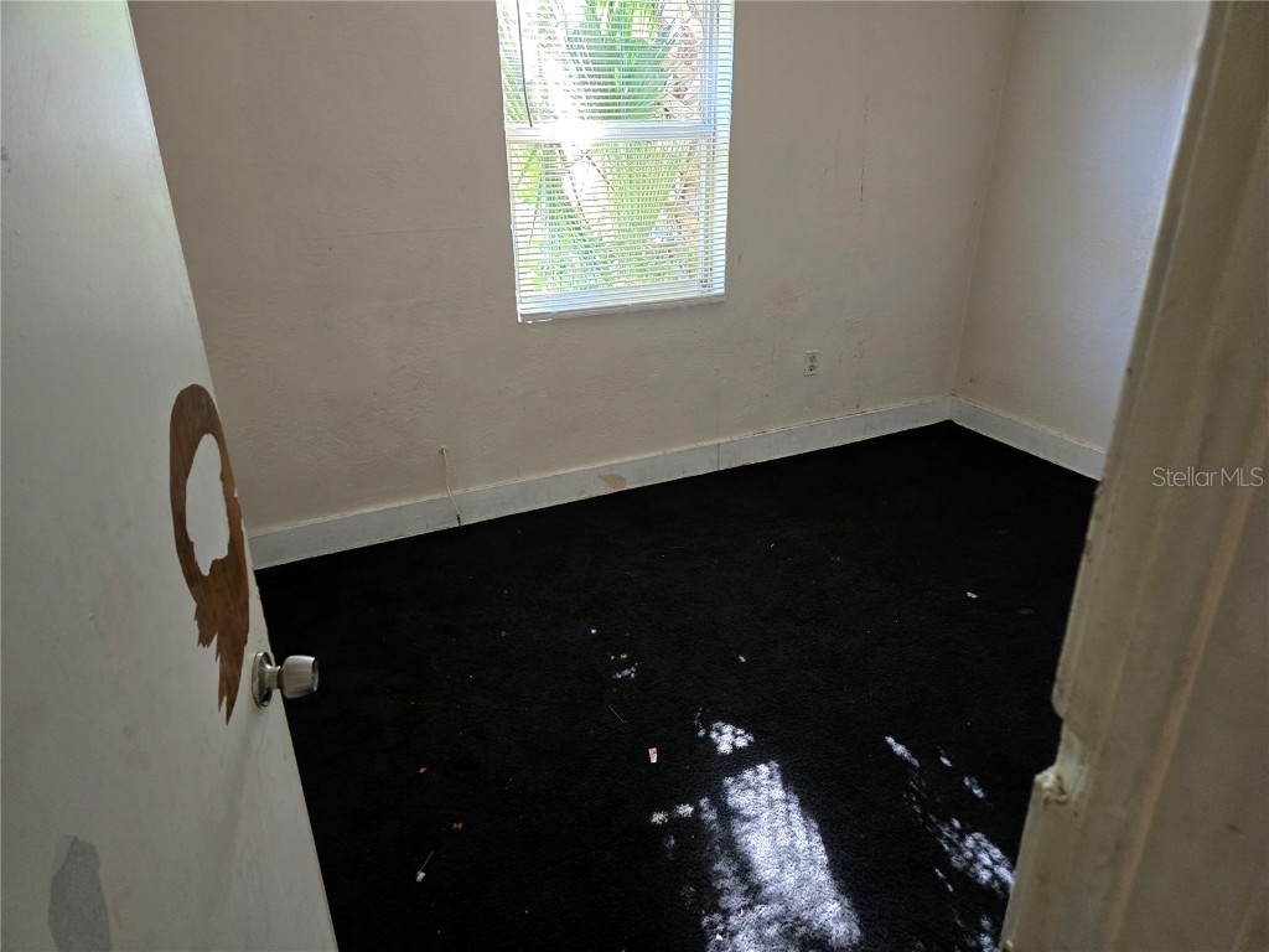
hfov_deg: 73.9
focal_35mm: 23
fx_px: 843
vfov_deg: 58.9
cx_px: 634
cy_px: 476
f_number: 1.8
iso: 640
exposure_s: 1/60
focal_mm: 5.4
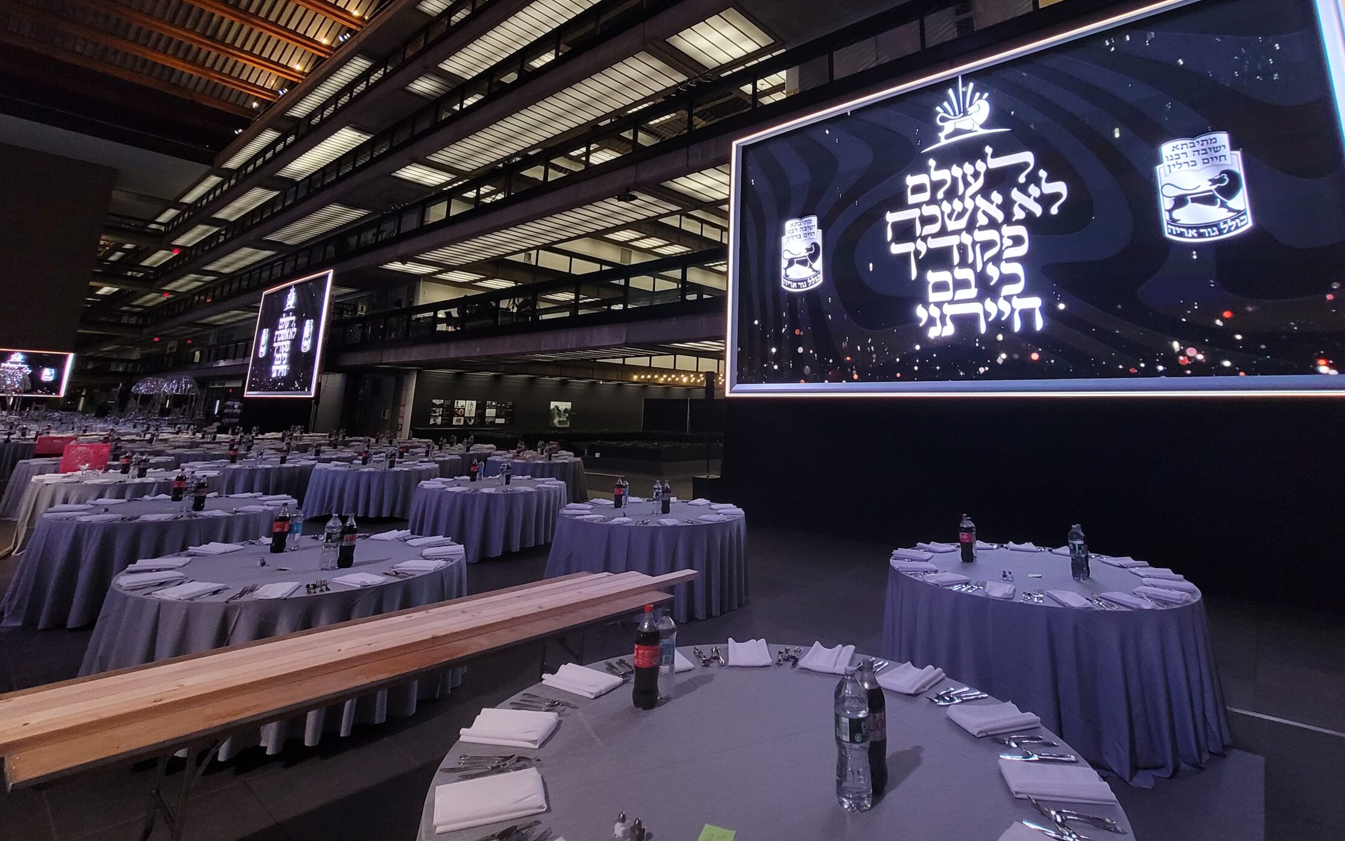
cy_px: 272
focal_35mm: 16
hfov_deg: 97.6
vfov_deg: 69.0
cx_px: 725
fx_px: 586
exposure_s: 1/60
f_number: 2.2
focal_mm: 2.2
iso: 320
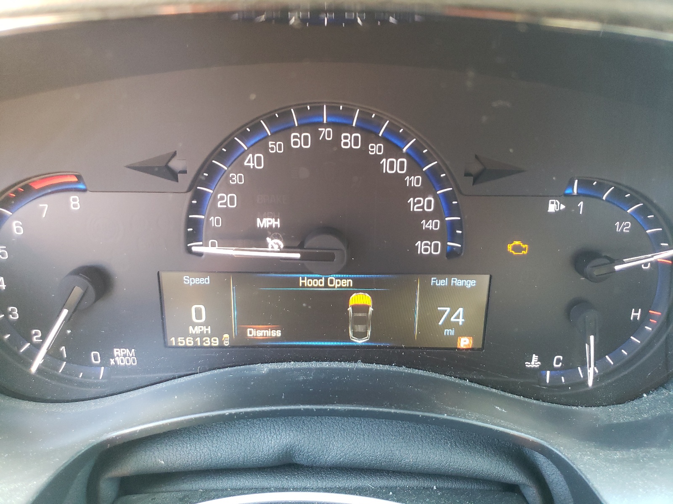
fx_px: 505
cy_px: 252
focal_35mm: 26
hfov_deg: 67.3
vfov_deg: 53.1
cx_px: 336
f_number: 1.5
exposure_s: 1/40
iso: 294
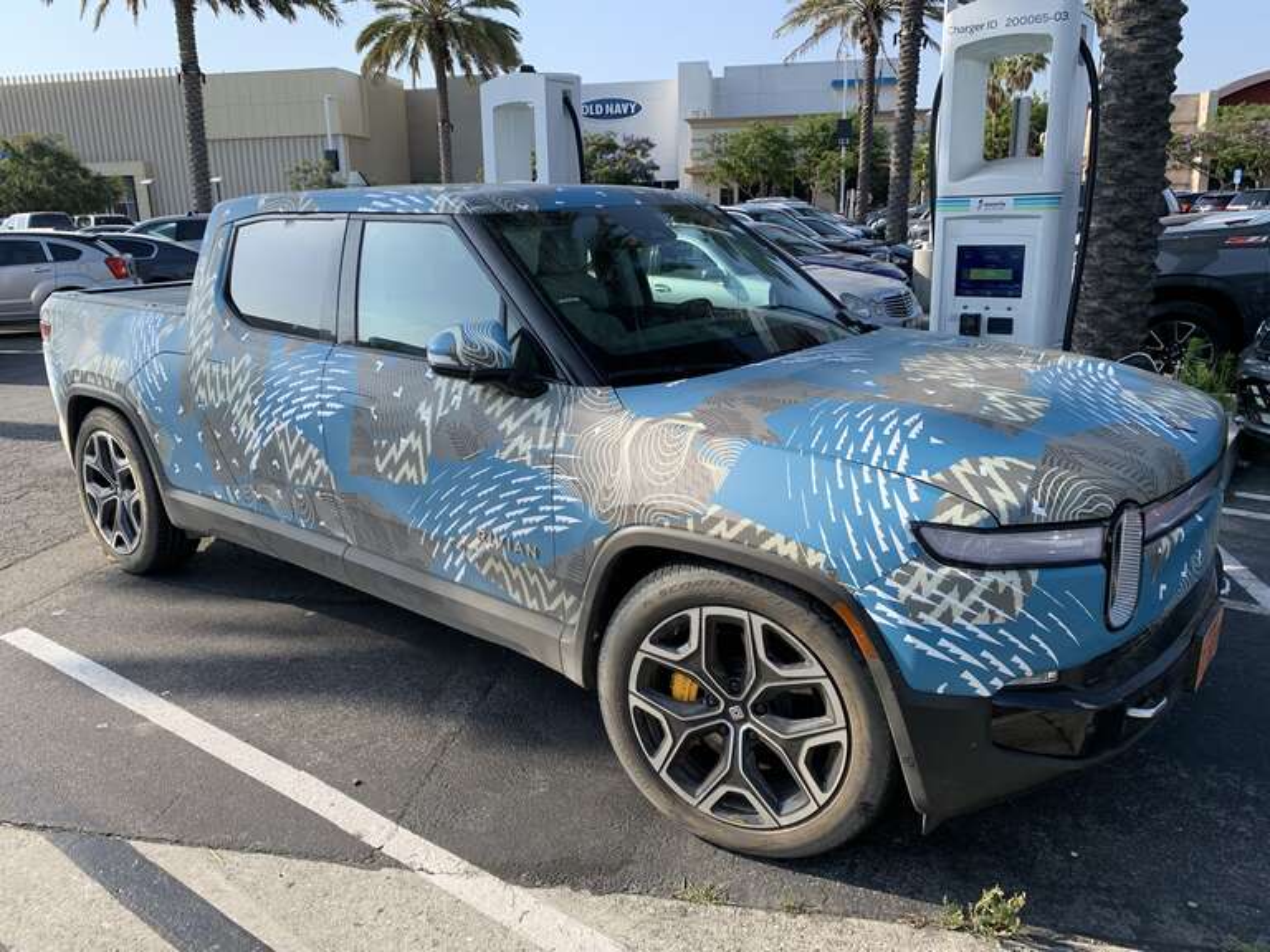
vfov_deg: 53.1
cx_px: 635
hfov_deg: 67.3
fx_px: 954
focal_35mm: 26
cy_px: 476
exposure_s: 1/981
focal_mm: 4.25
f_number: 1.8
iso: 25
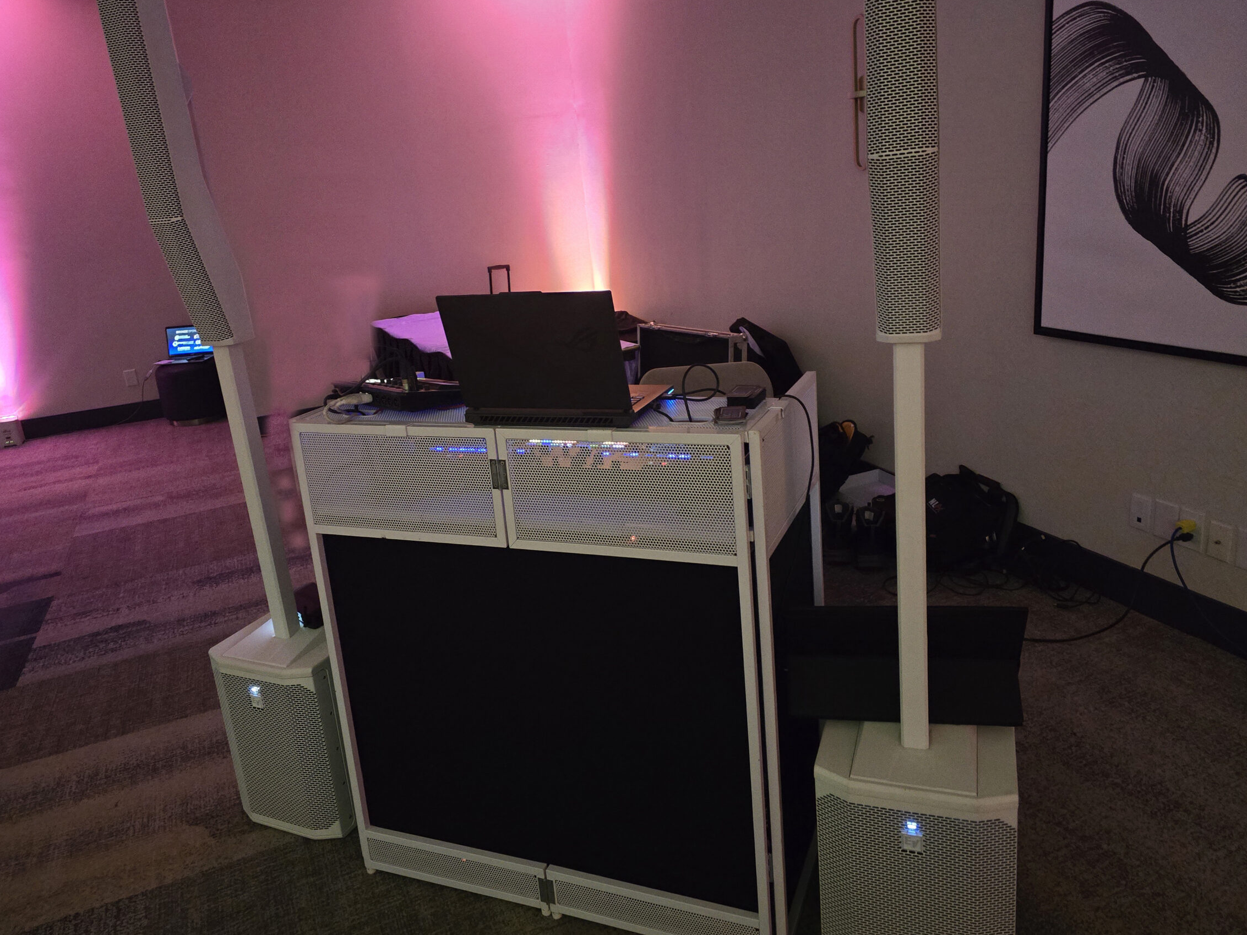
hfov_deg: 67.3
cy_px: 433
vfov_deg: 53.0
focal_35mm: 26
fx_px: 936
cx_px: 591
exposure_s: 1/47
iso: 1250
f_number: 1.7
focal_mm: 6.3
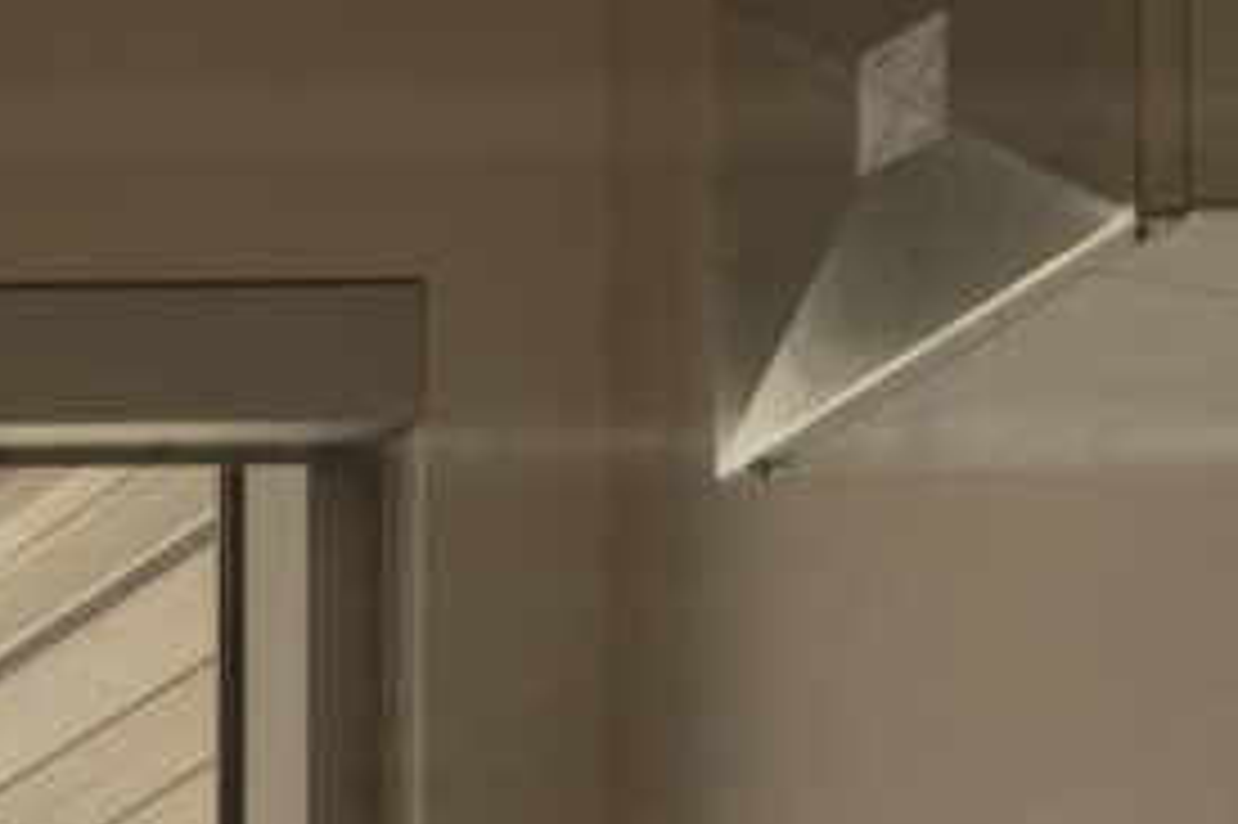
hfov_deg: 6.1
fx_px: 9898
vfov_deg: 4.5
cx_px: -3601
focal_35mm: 288
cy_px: 3010
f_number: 11
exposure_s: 1/25
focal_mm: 24
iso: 100
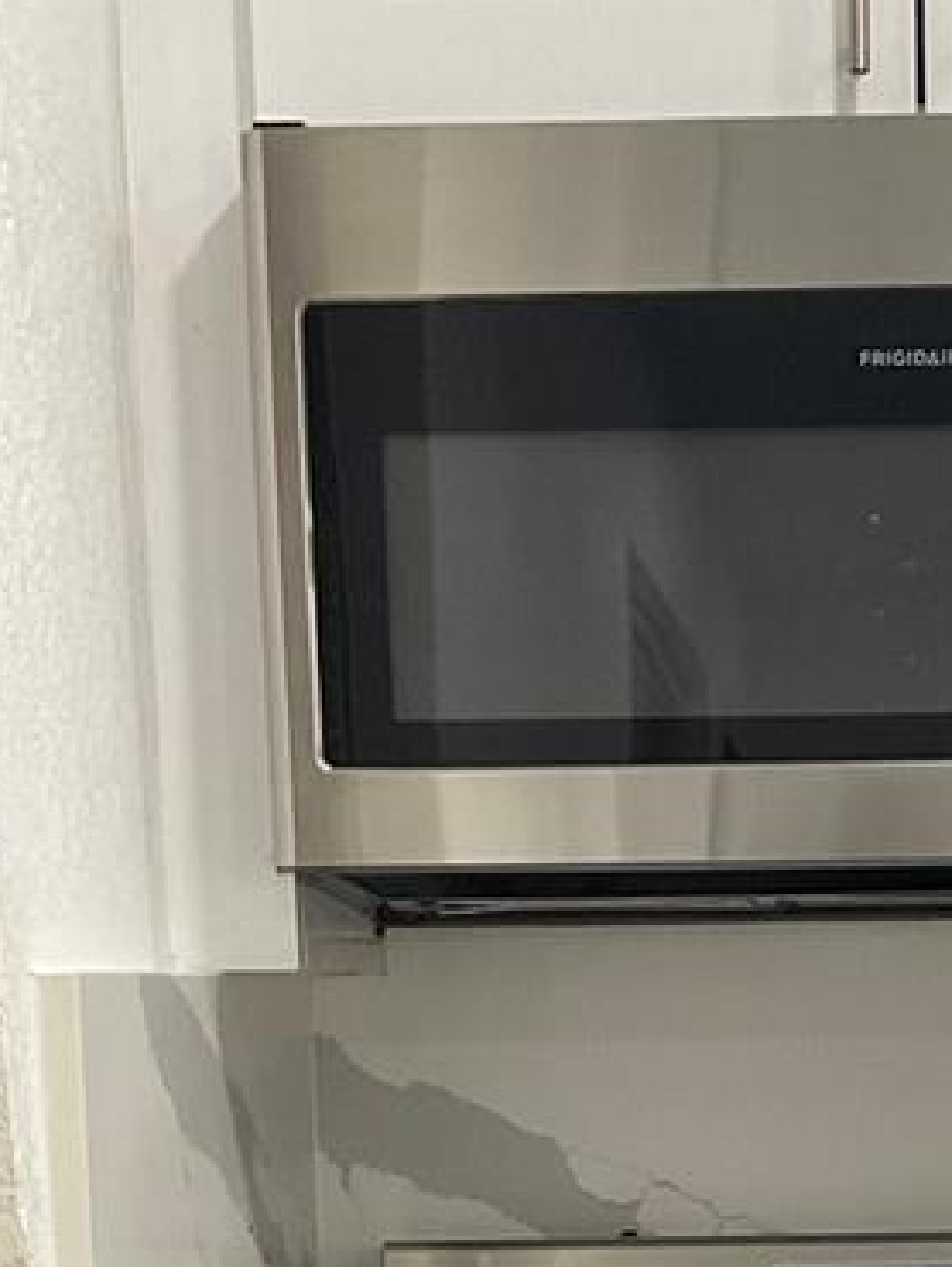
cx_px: 863
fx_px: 3443
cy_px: 1661
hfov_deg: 15.6
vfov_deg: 19.2
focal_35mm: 94
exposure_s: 1/60
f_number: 1.8
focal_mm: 3
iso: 64
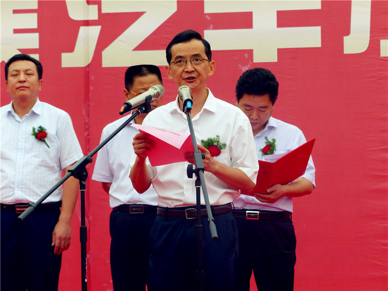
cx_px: 194
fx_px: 1760
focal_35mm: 157
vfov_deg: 9.5
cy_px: 146
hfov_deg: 12.6
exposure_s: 1/125
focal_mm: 28.3
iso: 100
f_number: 4
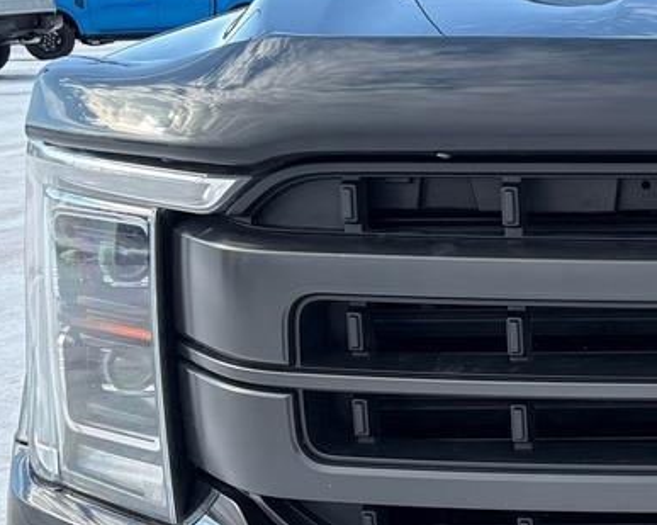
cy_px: 265
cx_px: 888
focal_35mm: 84
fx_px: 1632
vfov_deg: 18.3
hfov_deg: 20.5
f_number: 1.6
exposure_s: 1/2075
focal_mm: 5.96
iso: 64
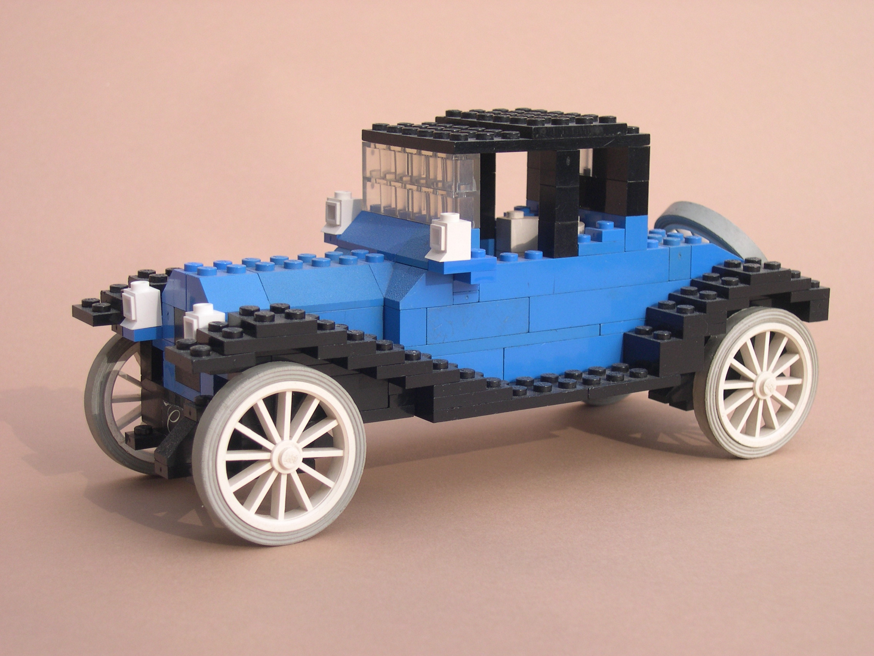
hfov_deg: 31.2
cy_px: 328
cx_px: 437
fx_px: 1565
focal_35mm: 62
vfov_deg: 23.7
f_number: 3.5
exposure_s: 1/371
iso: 100
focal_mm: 13.2
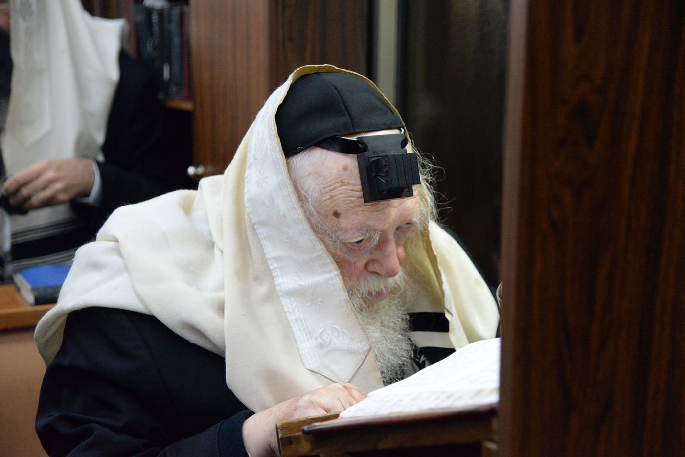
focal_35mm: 70
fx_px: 1332
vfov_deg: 19.5
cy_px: 228
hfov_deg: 28.8
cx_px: 342
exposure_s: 1/250
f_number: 4.8
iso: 6400
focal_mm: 70
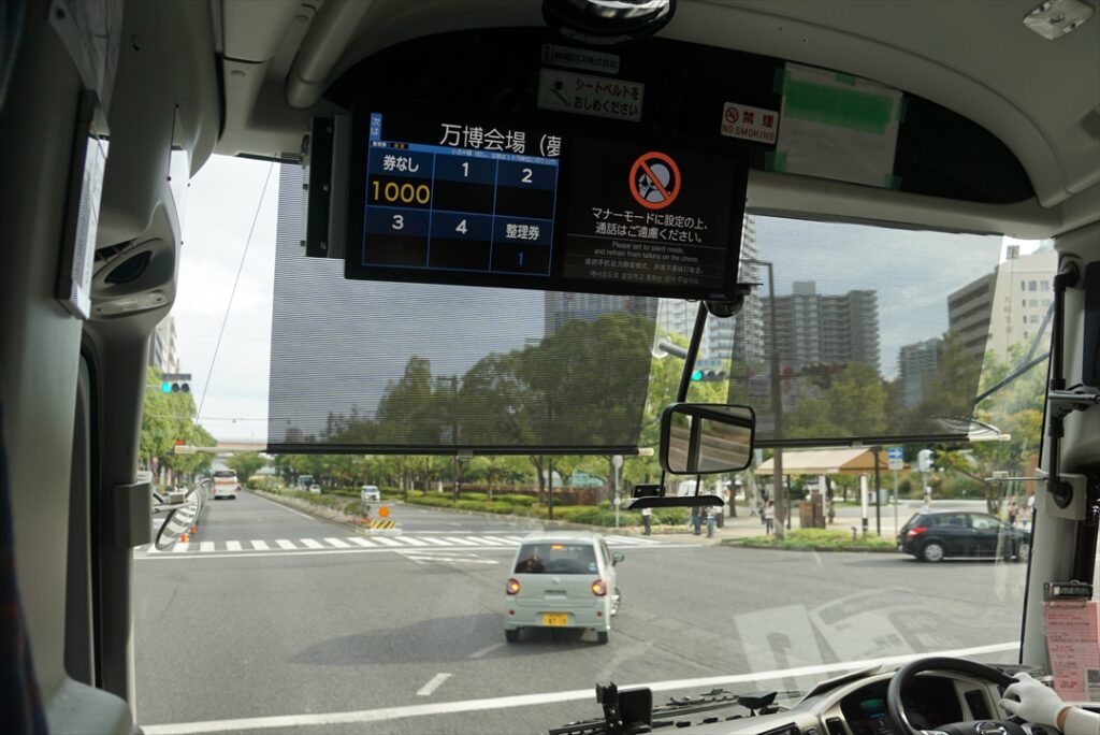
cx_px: 550
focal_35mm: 27
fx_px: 825
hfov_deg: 67.4
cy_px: 368
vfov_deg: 48.0
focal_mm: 18
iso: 100
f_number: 5
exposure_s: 1/100
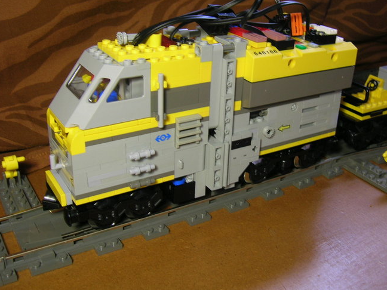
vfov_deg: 34.3
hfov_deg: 44.6
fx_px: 470
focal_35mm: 42
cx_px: 232
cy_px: 129
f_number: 2.9
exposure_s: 1/10.5
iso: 50
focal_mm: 5.7
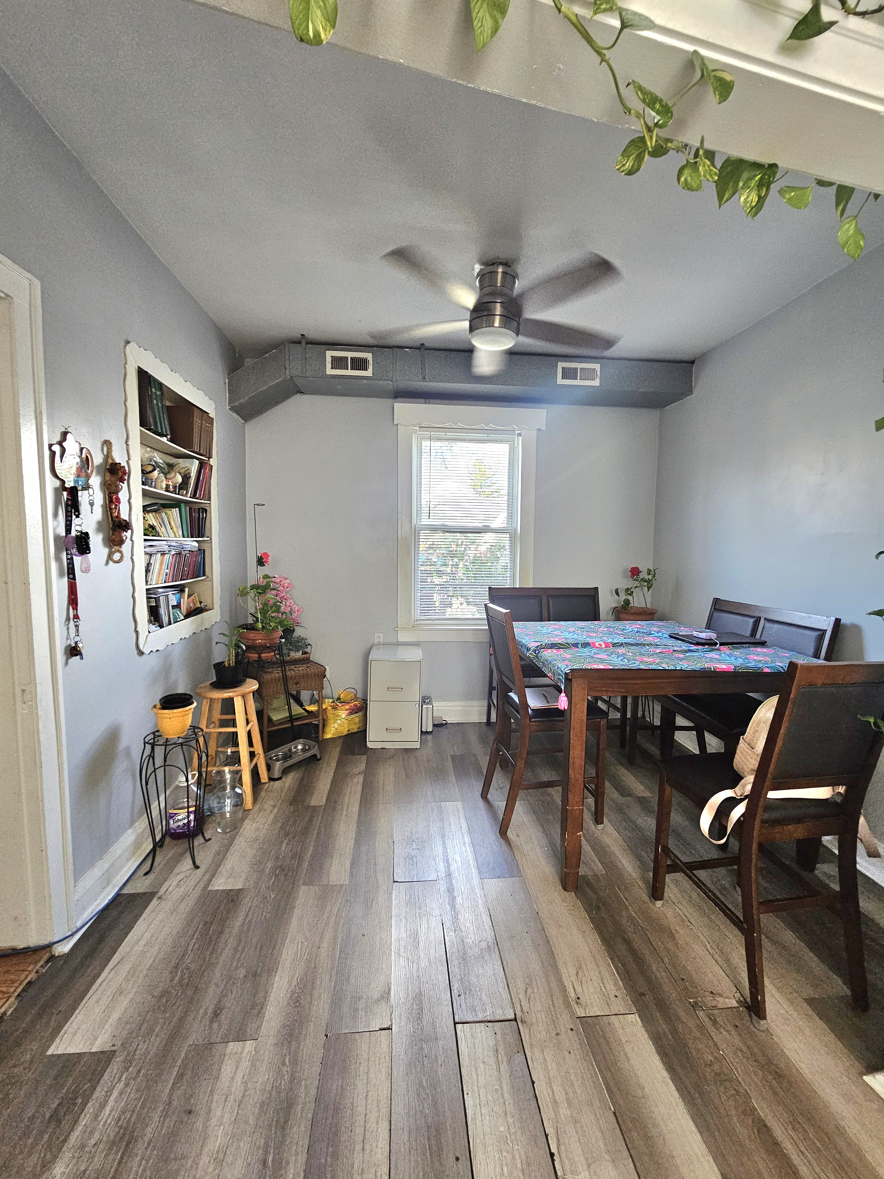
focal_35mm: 13
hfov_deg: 89.9
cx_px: 442
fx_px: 443
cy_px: 590
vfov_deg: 106.2
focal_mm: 2.2
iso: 400
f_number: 2.2
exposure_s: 1/101
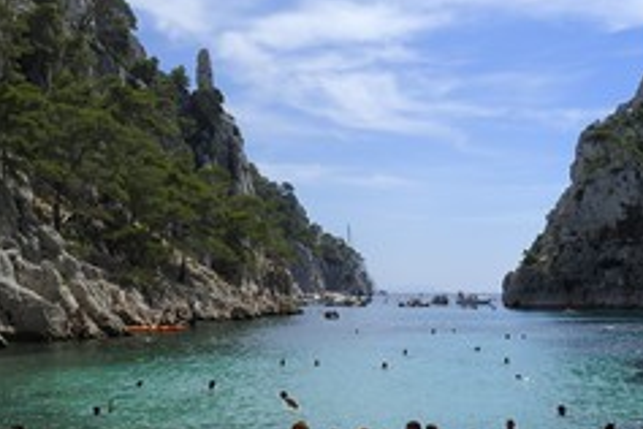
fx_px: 982
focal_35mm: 55
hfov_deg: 36.0
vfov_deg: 24.4
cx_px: 412
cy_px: 315
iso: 200
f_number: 13
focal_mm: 31
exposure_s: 1/250
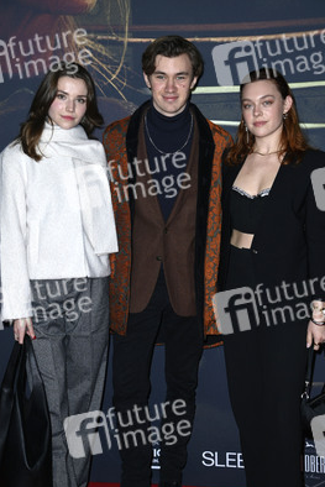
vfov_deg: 29.2
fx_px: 933
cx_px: 163
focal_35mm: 69
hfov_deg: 19.8
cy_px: 244
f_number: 5.6
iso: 500
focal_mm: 68
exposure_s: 1/200
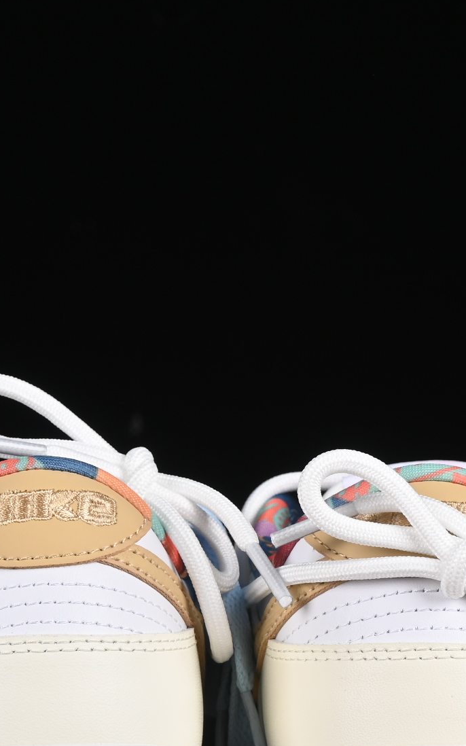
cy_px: 482
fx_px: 3781
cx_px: 179
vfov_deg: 11.3
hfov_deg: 7.1
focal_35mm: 186
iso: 160
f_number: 8
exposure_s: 1/160
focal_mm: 48
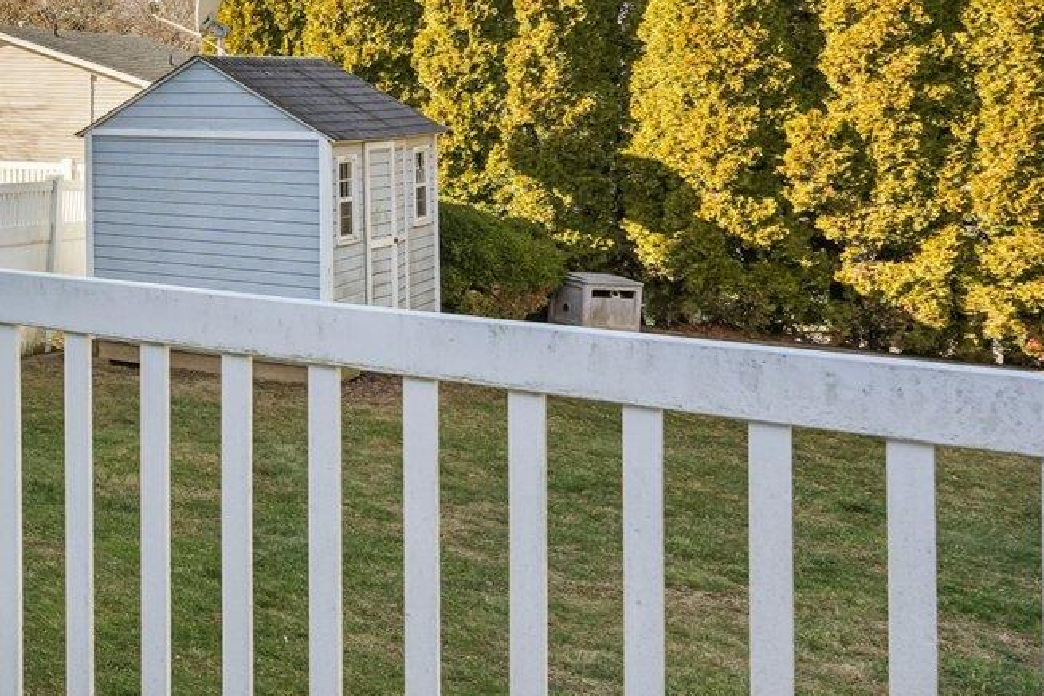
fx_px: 1450
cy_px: 106
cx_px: -561
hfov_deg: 26.8
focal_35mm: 50
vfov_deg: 26.3
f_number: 8
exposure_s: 1/80
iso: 100
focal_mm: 16
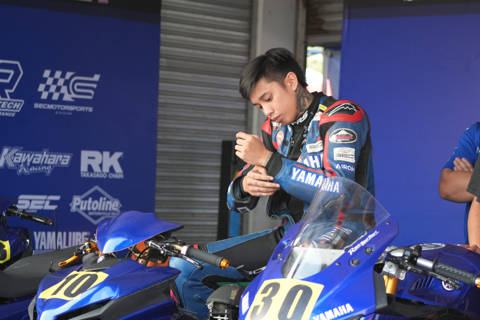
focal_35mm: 112
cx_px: 240
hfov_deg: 18.2
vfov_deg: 12.2
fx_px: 1500
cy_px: 160
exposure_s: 1/160
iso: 500
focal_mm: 75
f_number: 4
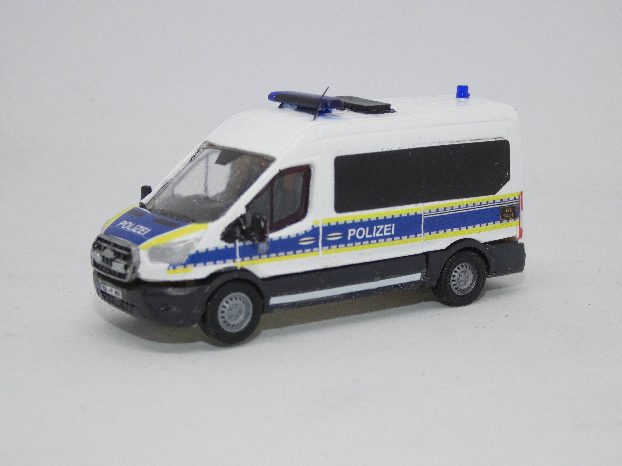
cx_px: 311
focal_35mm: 79
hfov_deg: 24.7
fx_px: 1420
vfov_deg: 18.7
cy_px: 233
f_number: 4.5
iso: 100
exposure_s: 1/50
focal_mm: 14.1
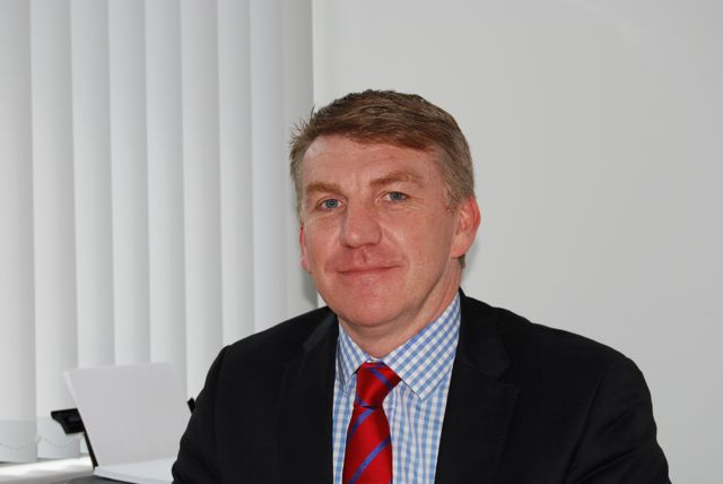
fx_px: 1568
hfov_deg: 26.0
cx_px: 362
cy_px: 242
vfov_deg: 17.5
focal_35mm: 78
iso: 140
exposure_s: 1/60
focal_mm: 52
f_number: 10
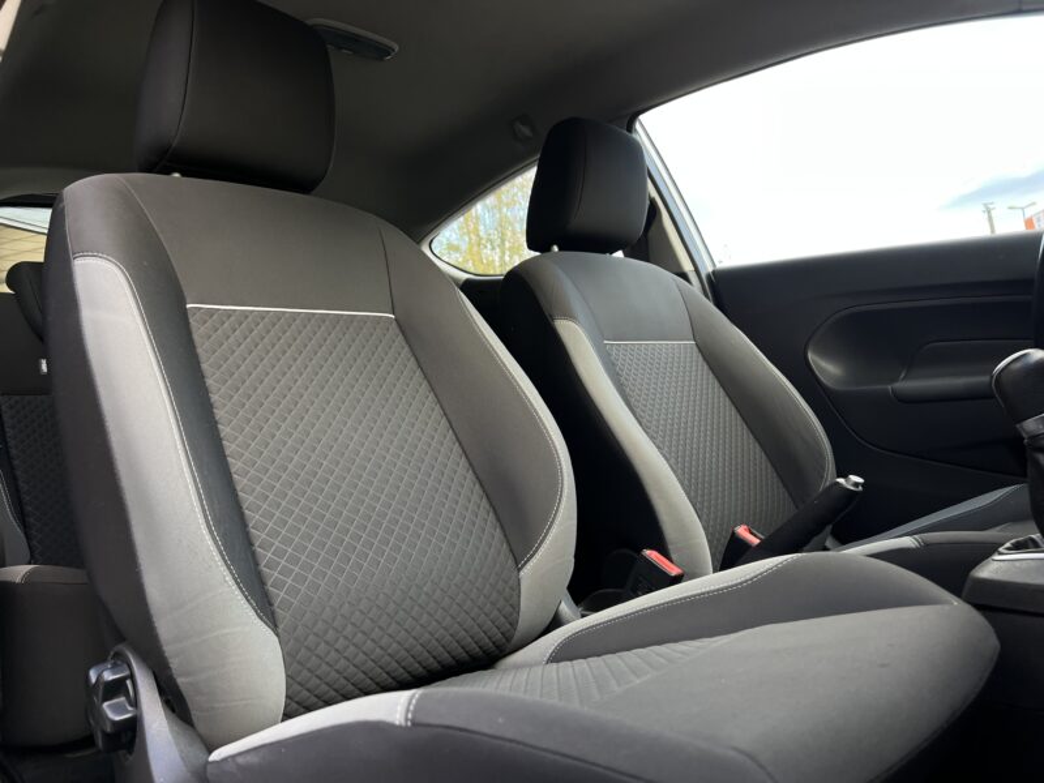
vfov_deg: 53.1
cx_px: 522
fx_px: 784
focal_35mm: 26
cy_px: 392
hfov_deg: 67.3
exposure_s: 1/121
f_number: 1.5
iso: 80
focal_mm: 5.7
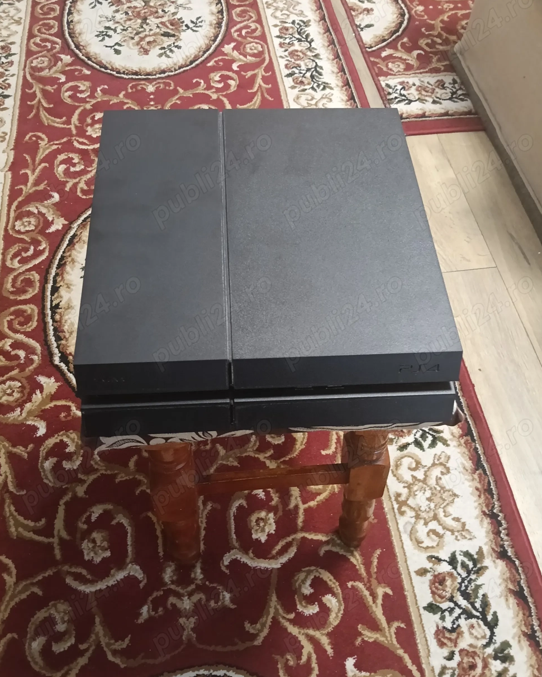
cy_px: 351
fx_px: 581
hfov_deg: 50.0
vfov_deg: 60.4
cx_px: 277
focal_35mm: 29
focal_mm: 3.98
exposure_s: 1/25
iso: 1000
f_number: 1.8
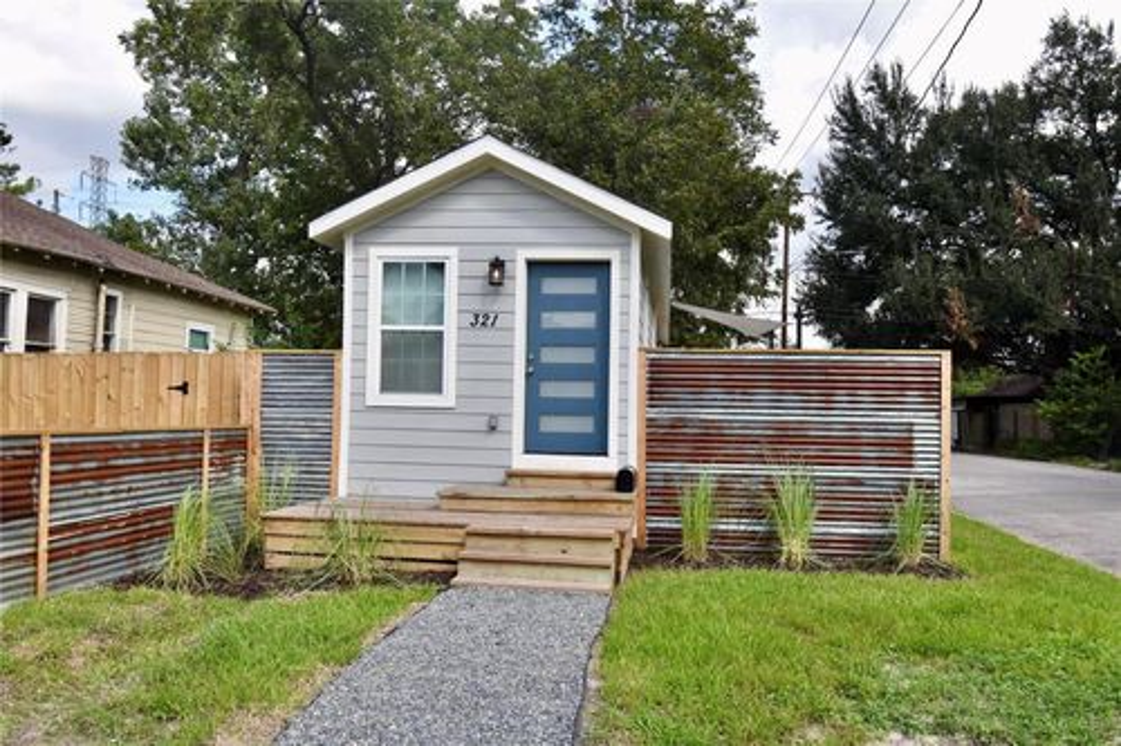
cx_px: 560
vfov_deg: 43.6
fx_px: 934
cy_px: 373
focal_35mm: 30
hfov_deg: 61.9
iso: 200
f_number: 8
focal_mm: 20
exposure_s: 1/250
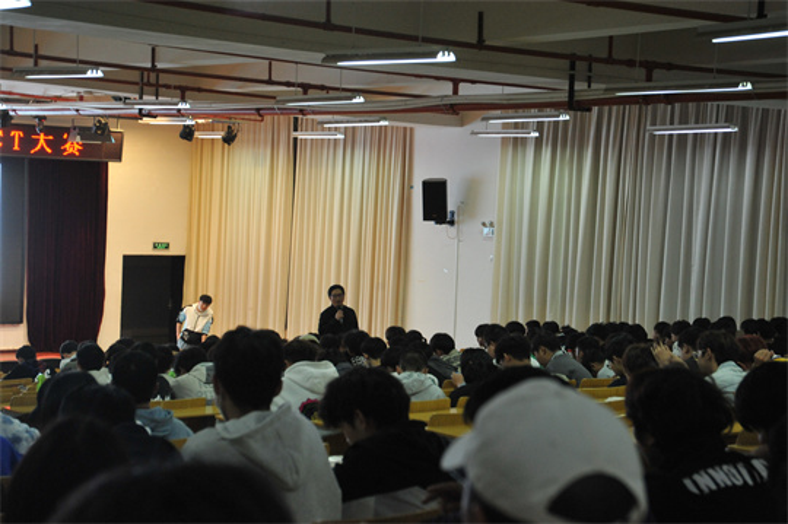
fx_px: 1443
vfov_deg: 20.6
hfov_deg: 30.5
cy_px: 262
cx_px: 394
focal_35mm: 66
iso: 3200
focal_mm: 66
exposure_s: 1/160
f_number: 6.3
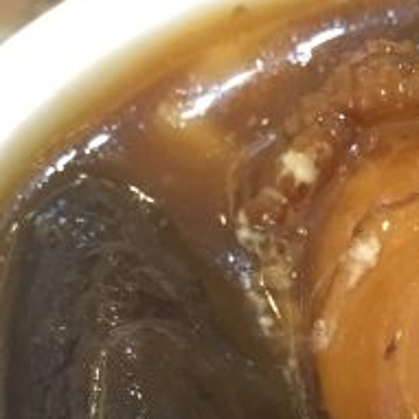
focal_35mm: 94
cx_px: 431
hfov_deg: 18.0
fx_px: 1287
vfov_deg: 16.8
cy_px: 630
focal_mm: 4.15
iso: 100
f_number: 2.2
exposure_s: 1/17
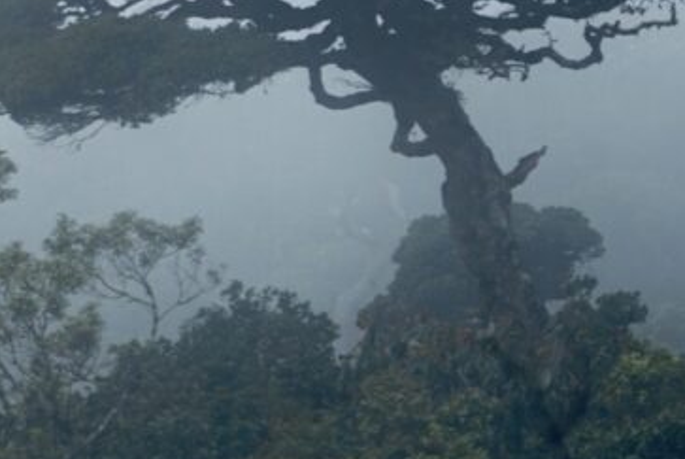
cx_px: -155
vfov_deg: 4.7
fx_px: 5639
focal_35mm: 296
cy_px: 66
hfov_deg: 6.9
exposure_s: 1/2500
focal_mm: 70
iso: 400
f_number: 2.8
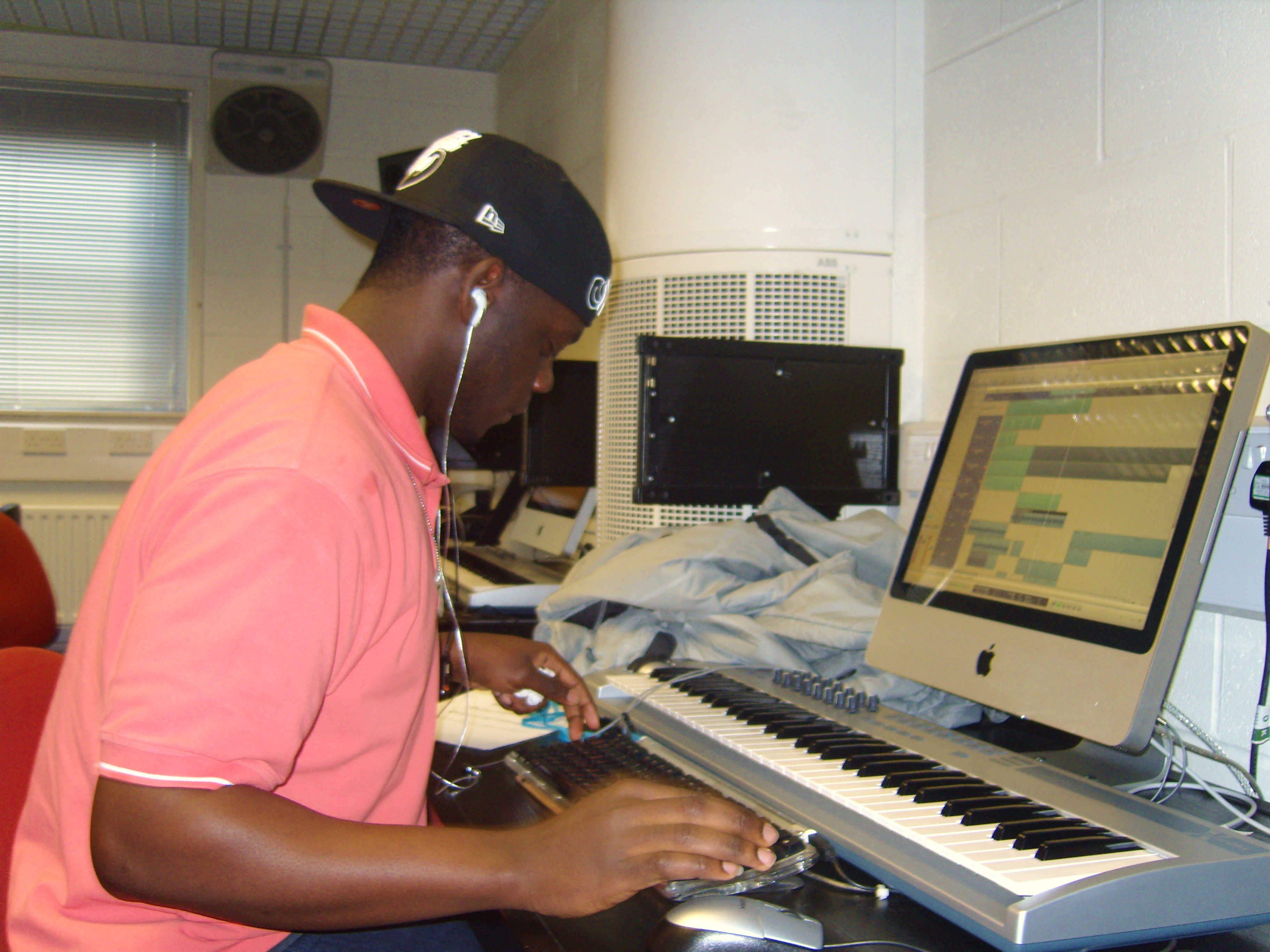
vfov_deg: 40.7
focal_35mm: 35
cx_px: 635
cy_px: 476
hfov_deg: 52.6
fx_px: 1284
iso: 100
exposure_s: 1/30
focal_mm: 7.4
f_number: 2.8
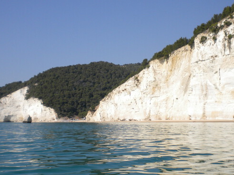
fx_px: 385
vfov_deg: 25.6
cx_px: 118
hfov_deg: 33.8
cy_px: 103
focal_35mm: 57
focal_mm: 6.3
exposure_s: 1/1000
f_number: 4.6
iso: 80
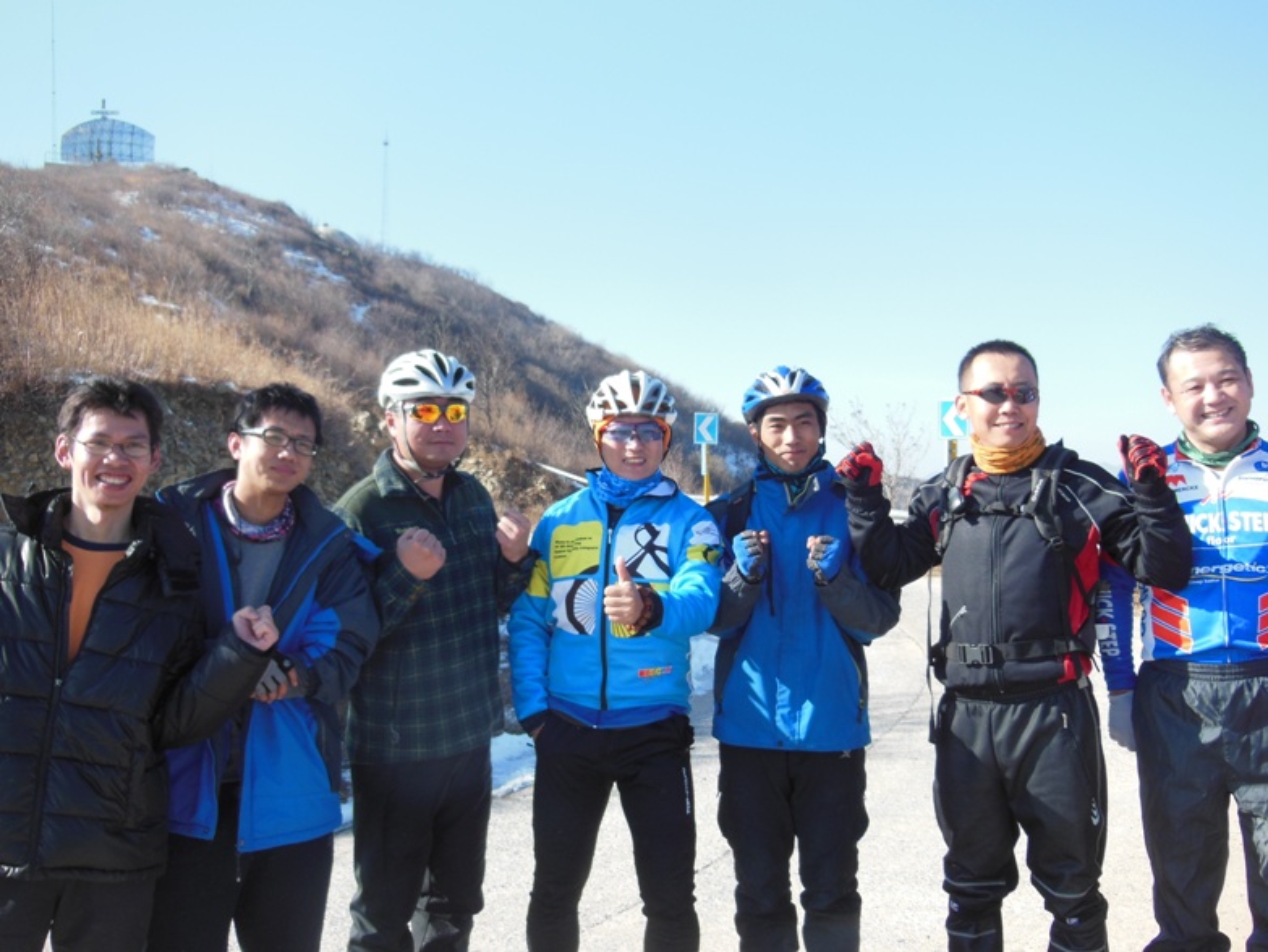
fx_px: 1429
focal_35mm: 39
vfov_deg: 36.8
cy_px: 476
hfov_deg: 47.8
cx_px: 634
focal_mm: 6.9
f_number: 4.1
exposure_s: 1/320
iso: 125
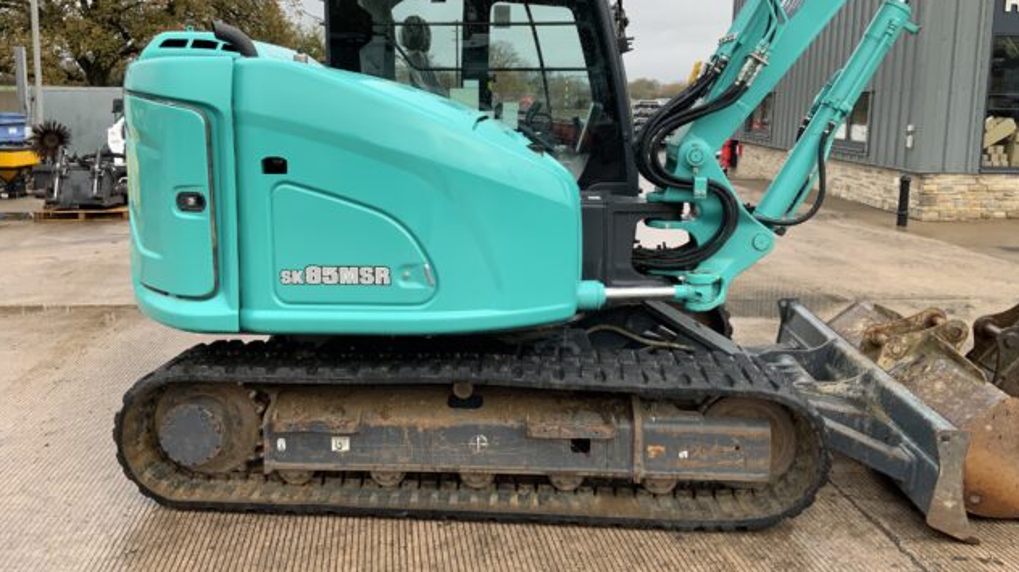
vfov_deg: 36.5
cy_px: 226
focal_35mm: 32
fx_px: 864
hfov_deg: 61.0
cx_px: 511
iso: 16
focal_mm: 3
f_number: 1.8
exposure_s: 1/378
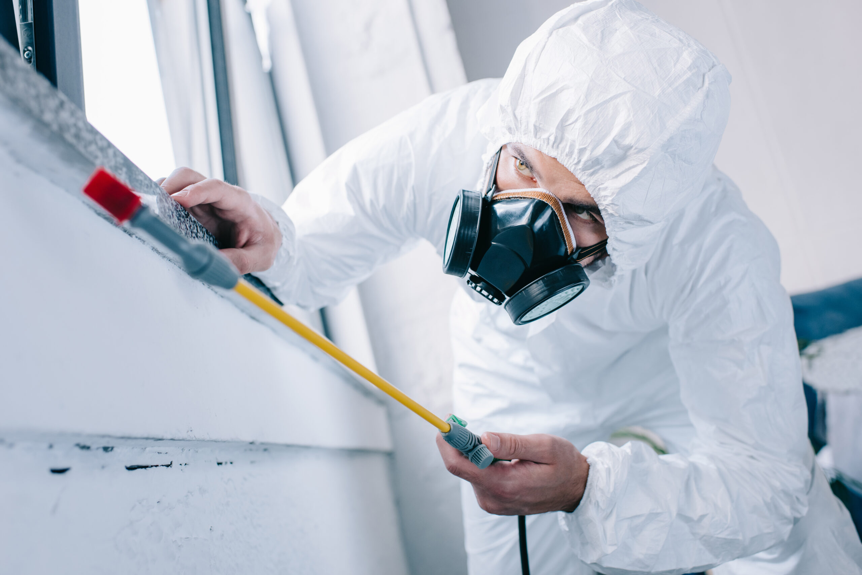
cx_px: 431
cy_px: 288
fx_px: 838
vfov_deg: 37.9
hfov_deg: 54.4
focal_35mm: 35
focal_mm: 35
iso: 800
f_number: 3.5
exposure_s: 1/200
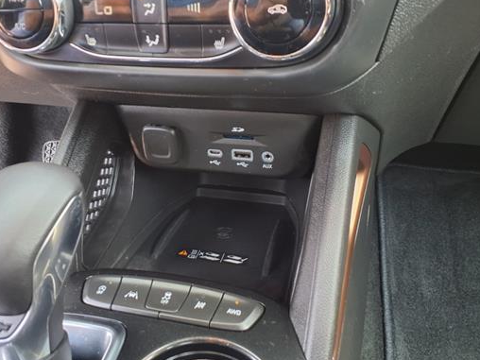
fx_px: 471
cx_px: 205
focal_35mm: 34
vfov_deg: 41.5
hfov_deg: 53.8
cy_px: 136
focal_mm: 3.58
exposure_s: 1/40
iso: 160
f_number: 1.9
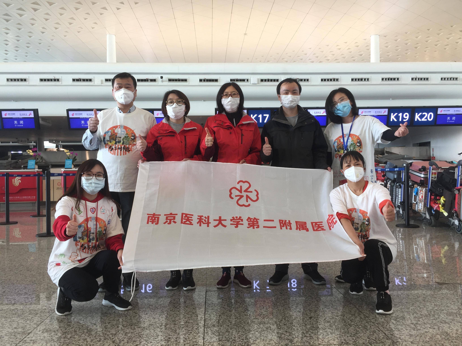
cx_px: 231
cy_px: 173
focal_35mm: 29
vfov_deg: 48.2
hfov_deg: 61.7
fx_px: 387
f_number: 2.2
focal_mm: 4.15
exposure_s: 1/50
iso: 32
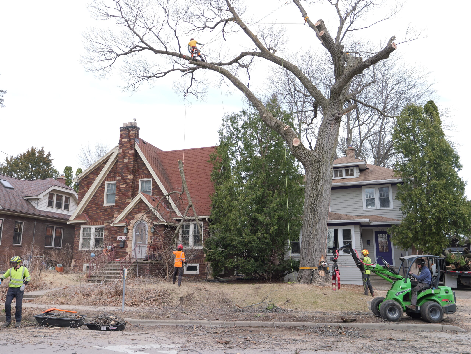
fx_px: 436
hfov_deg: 56.8
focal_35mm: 32
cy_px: 177
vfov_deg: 44.2
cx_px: 236
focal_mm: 16
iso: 100
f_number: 3
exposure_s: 1/250
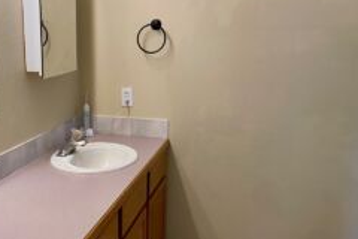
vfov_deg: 29.9
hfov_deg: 42.8
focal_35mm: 45
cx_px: 110
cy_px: 115
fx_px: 447
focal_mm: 4.25
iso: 80
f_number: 1.8
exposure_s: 1/60
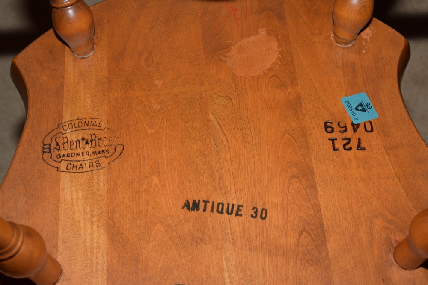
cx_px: 214
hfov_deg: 31.9
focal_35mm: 63
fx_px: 749
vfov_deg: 21.6
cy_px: 142
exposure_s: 1/100
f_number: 5.6
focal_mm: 42
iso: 100
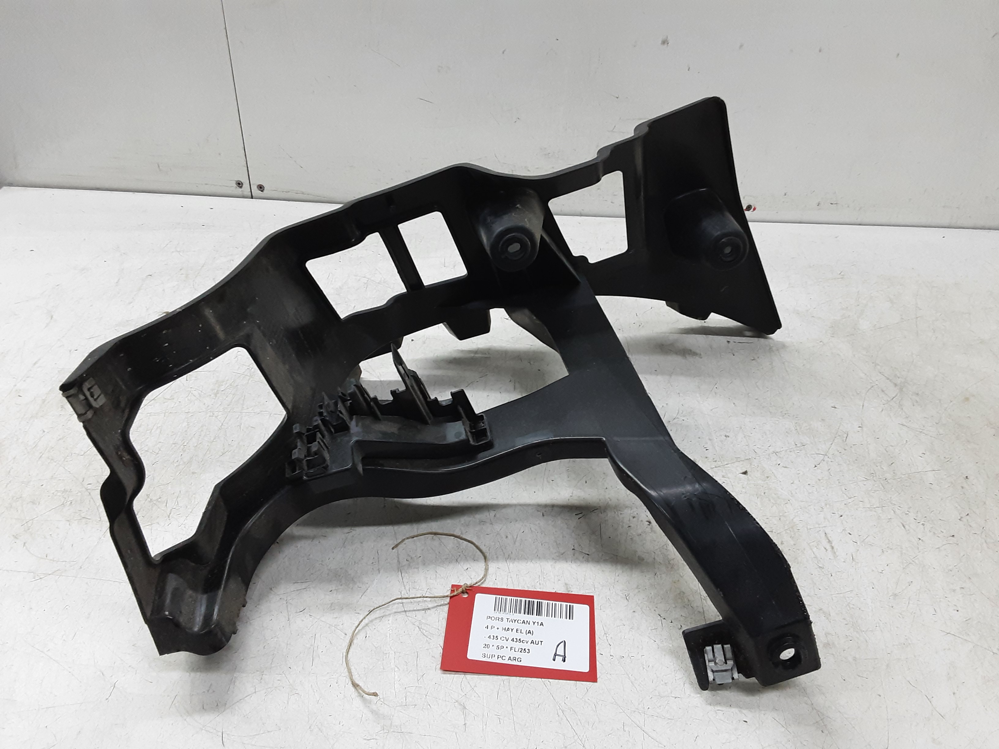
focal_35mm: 27
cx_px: 500
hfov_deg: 65.3
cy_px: 374
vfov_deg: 51.4
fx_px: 779
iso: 125
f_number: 1.9
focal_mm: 2.91
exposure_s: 1/50
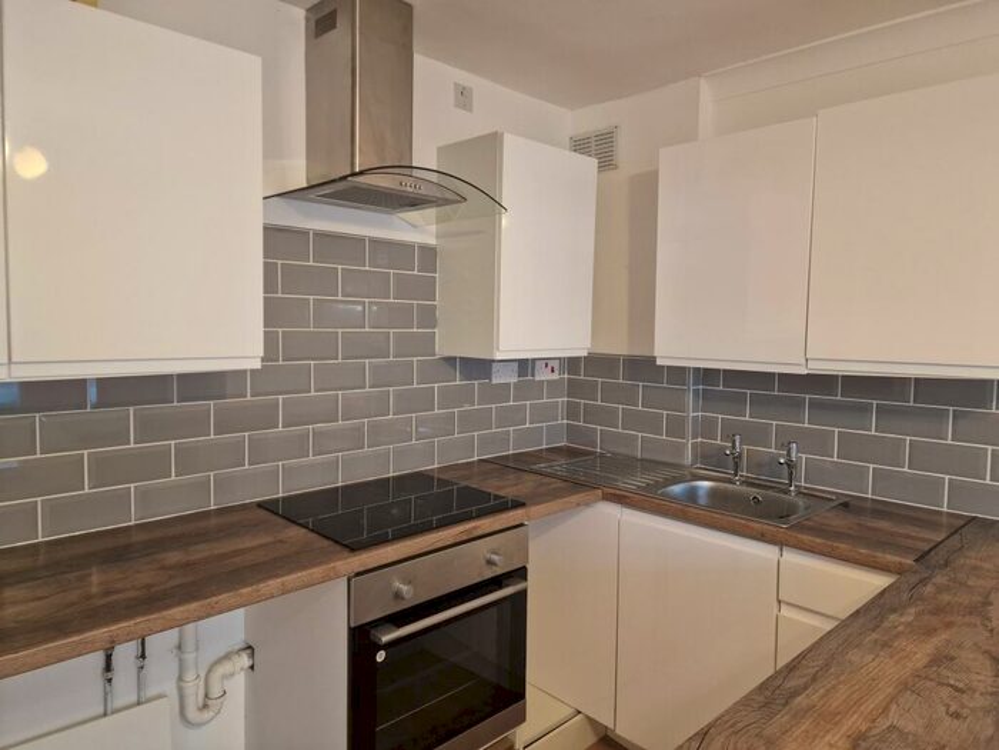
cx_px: 500
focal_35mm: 23
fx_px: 664
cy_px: 375
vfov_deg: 58.9
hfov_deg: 73.9
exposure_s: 1/100
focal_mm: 6.4
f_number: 1.8
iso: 500
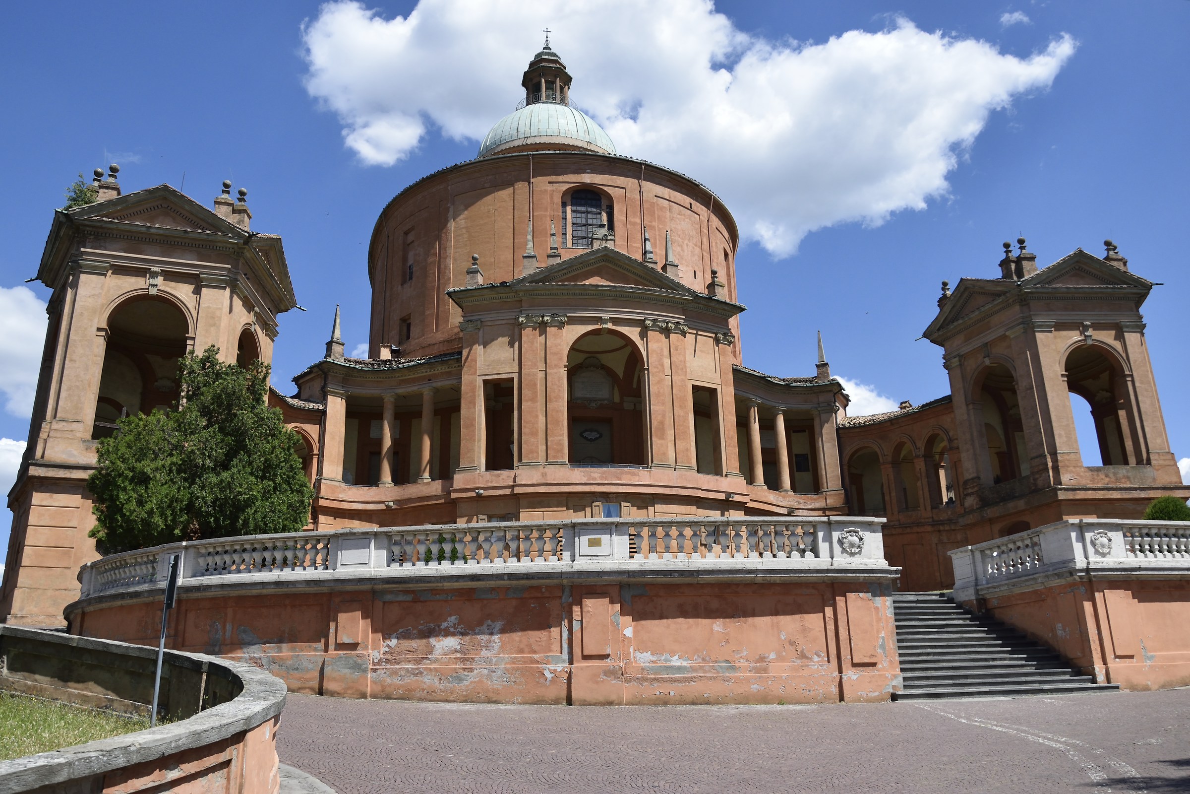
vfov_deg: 47.9
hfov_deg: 67.4
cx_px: 595
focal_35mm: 27
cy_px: 397
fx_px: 892
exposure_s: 1/2000
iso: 400
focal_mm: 18
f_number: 6.3
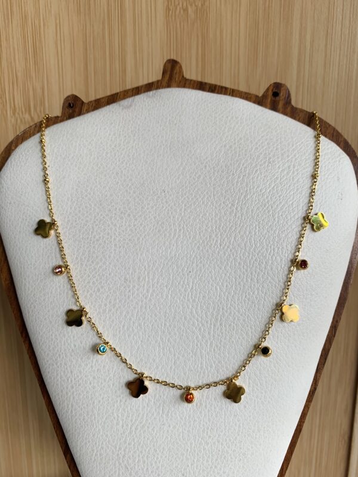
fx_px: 359
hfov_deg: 53.1
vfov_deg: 67.3
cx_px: 179
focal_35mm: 26
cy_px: 238
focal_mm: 4.25
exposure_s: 1/100
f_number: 1.8
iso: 25
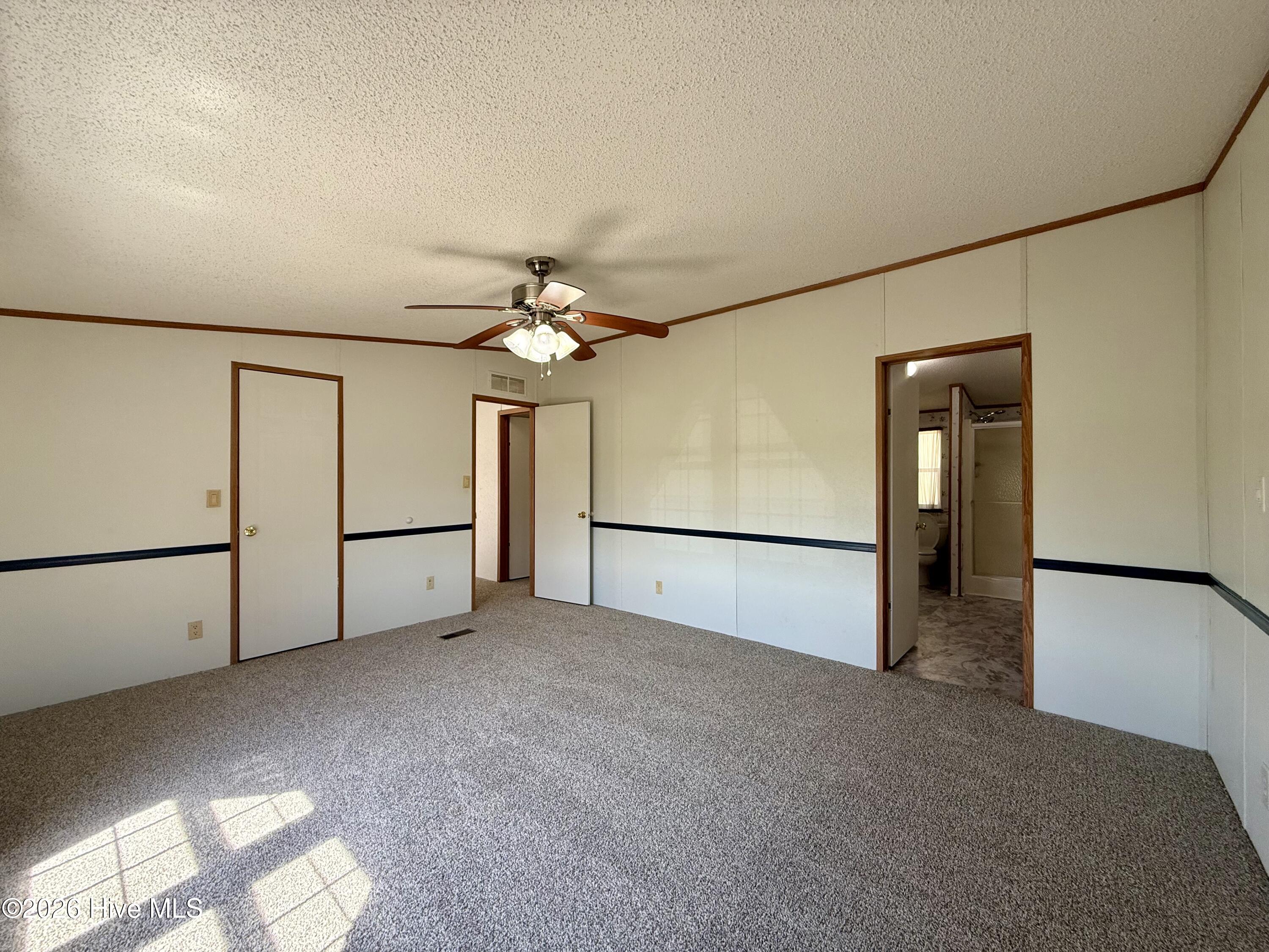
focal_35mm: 14
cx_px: 634
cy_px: 476
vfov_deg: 85.7
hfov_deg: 102.1
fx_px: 513
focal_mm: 2.22
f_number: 2.2
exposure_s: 1/99
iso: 80
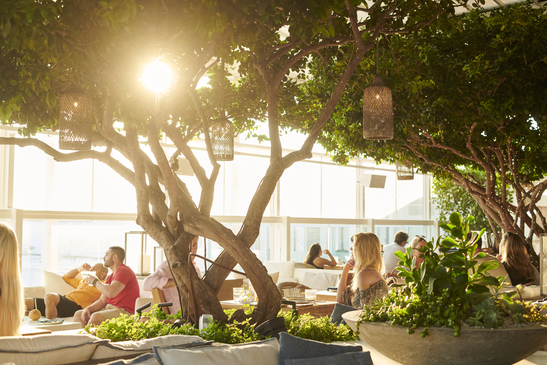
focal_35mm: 50
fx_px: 760
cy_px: 182
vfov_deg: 27.0
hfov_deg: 39.6
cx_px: 274
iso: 800
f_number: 5
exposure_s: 1/400
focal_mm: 50
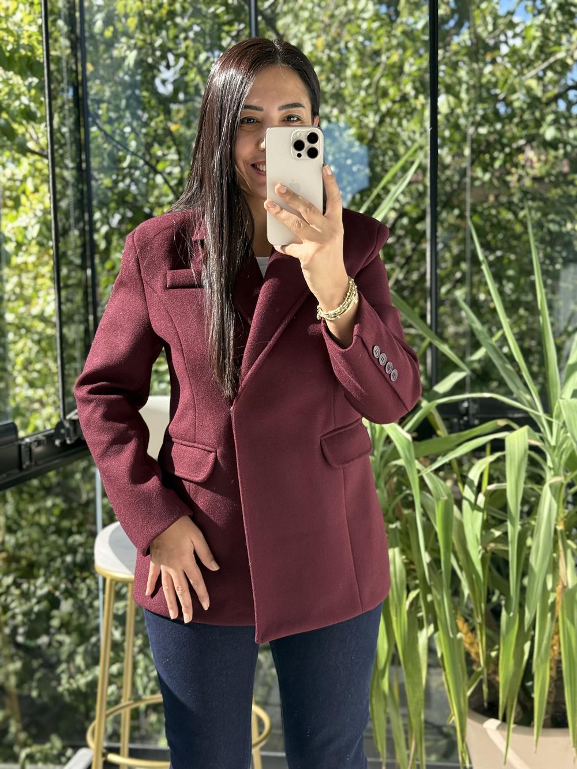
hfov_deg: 30.3
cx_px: 288
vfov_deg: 39.7
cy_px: 384
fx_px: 1067
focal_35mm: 48
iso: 64
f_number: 1.78
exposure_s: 1/733
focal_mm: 6.76
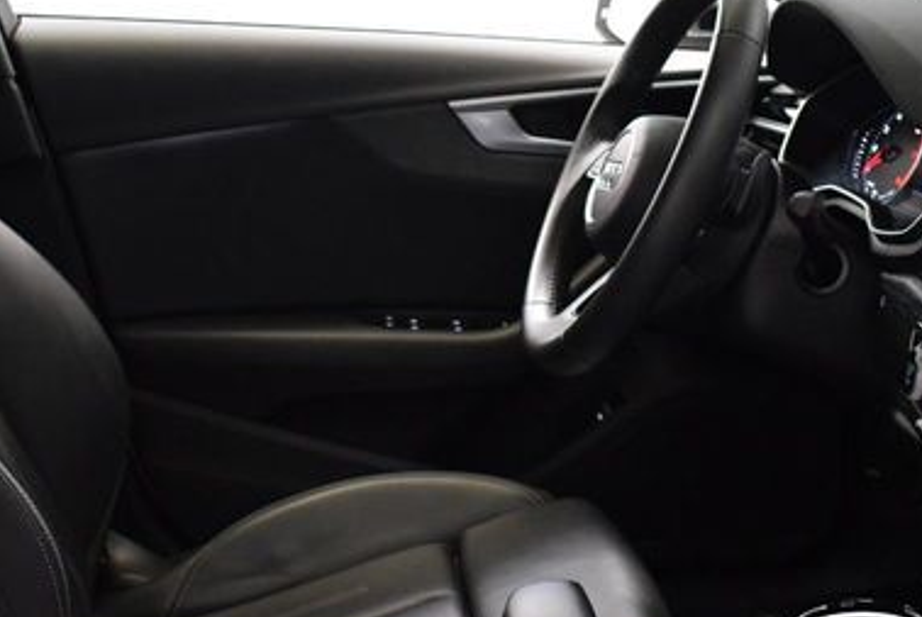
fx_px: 1564
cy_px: 272
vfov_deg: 22.3
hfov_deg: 32.8
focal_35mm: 61
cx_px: 466
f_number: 3.5
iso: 3200
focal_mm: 18
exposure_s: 1/100
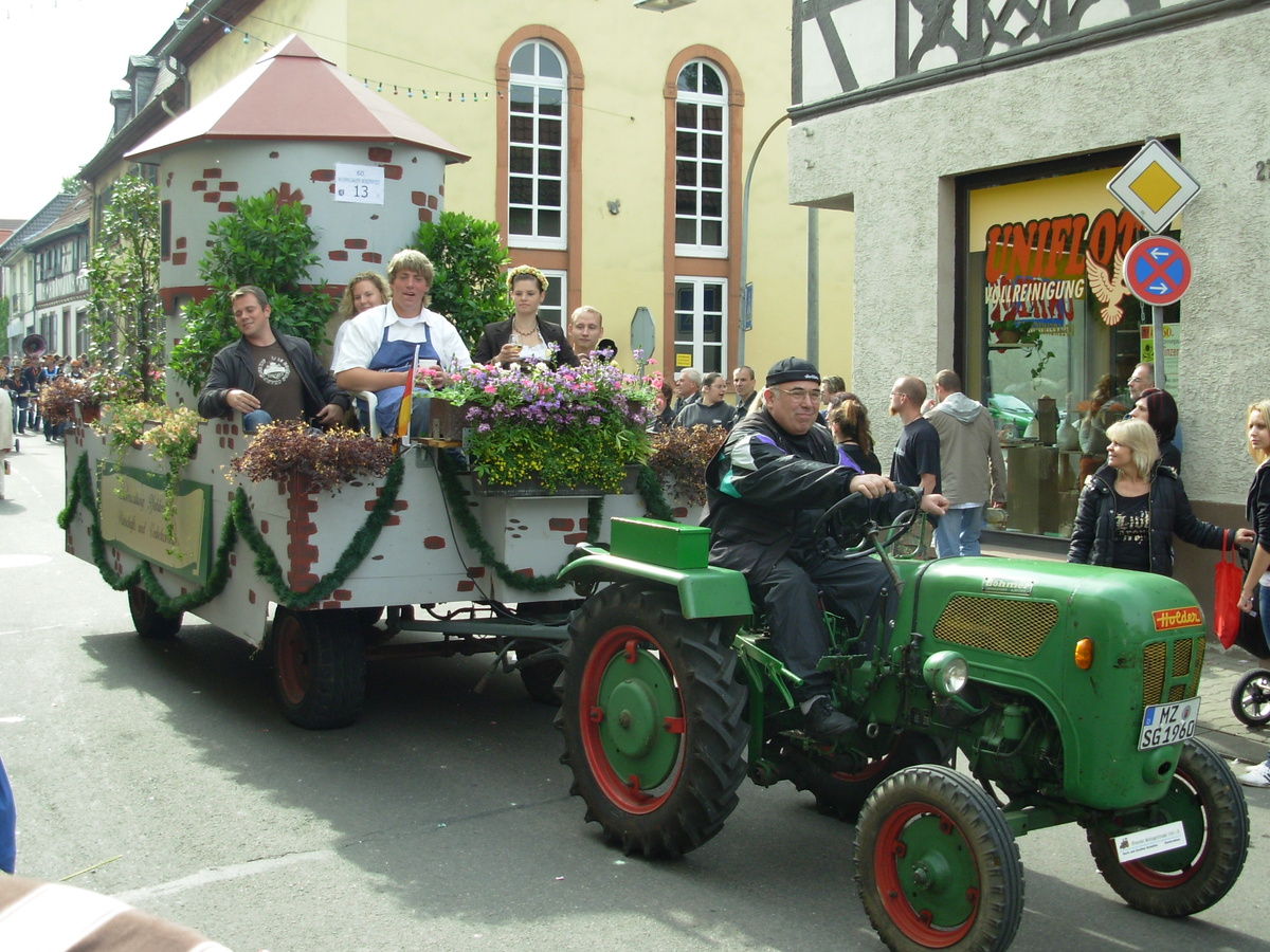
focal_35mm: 45
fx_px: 1651
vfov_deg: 32.2
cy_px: 476
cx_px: 635
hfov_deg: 42.1
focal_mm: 7.5
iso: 50
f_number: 3.1
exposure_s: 1/264
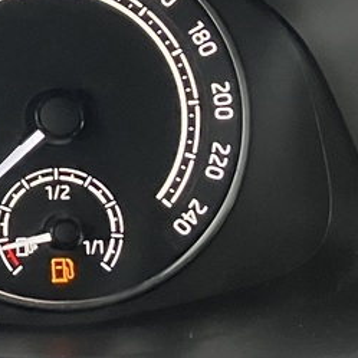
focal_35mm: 143
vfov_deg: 12.2
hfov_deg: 11.4
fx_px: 1673
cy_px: 91
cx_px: -272
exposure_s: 1/50
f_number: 1.8
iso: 160
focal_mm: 3.99
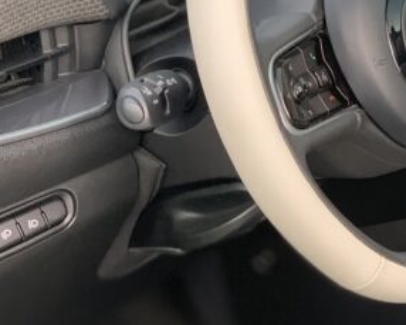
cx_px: 512
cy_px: 58
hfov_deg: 13.1
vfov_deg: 10.8
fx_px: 1707
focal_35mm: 142
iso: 100
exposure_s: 1/122
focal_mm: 6
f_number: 2.4
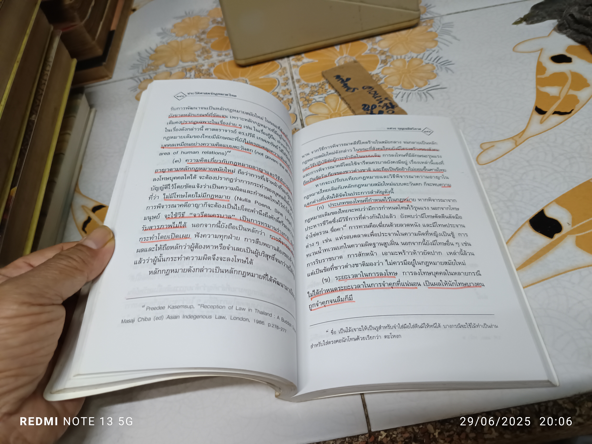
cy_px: 222
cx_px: 296
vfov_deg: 56.8
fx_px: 410
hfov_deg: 71.6
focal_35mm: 24
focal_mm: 5.31
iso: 1094
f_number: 1.7
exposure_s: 1/33.3
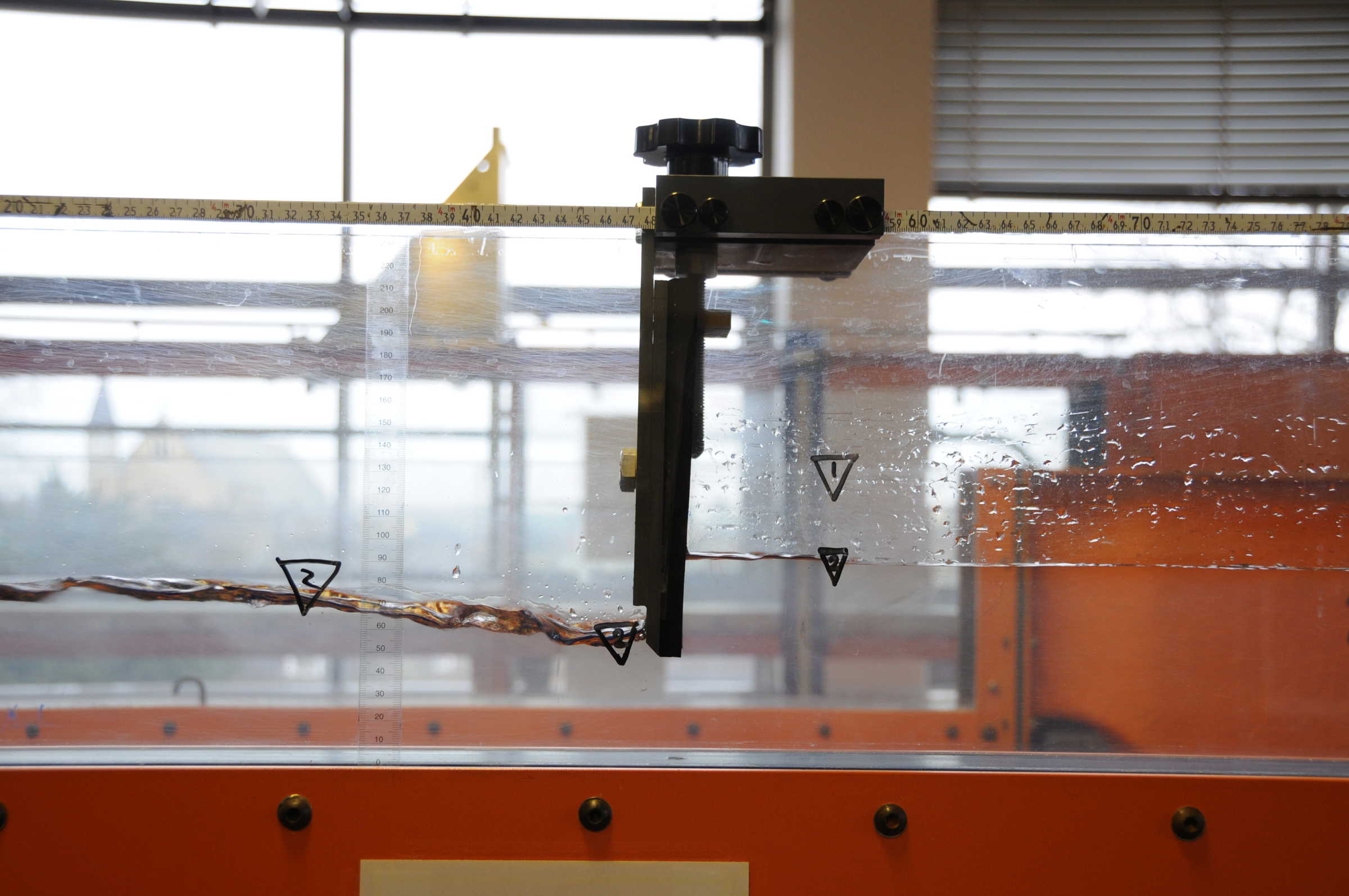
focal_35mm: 48
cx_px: 674
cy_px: 448
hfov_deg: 41.2
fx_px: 1796
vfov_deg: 28.0
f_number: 4.8
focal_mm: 32
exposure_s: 1/60
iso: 400
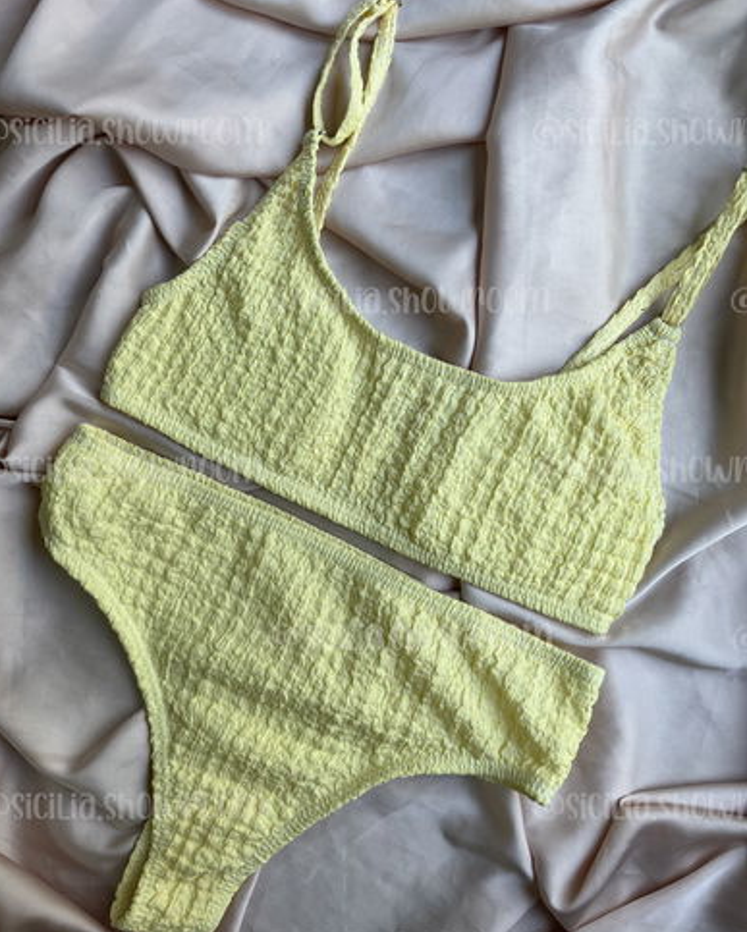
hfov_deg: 51.6
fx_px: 773
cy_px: 464
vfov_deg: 62.2
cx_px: 363
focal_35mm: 28
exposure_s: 1/121
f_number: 1.6
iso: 40
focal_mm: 5.1
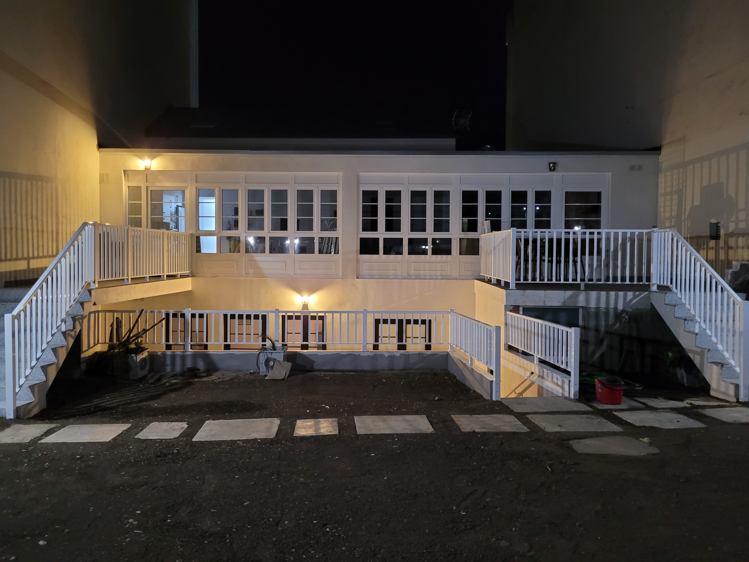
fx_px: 563
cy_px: 281
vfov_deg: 53.1
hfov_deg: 67.3
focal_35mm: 26
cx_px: 374
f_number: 1.8
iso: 640
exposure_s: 1/25
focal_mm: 5.4
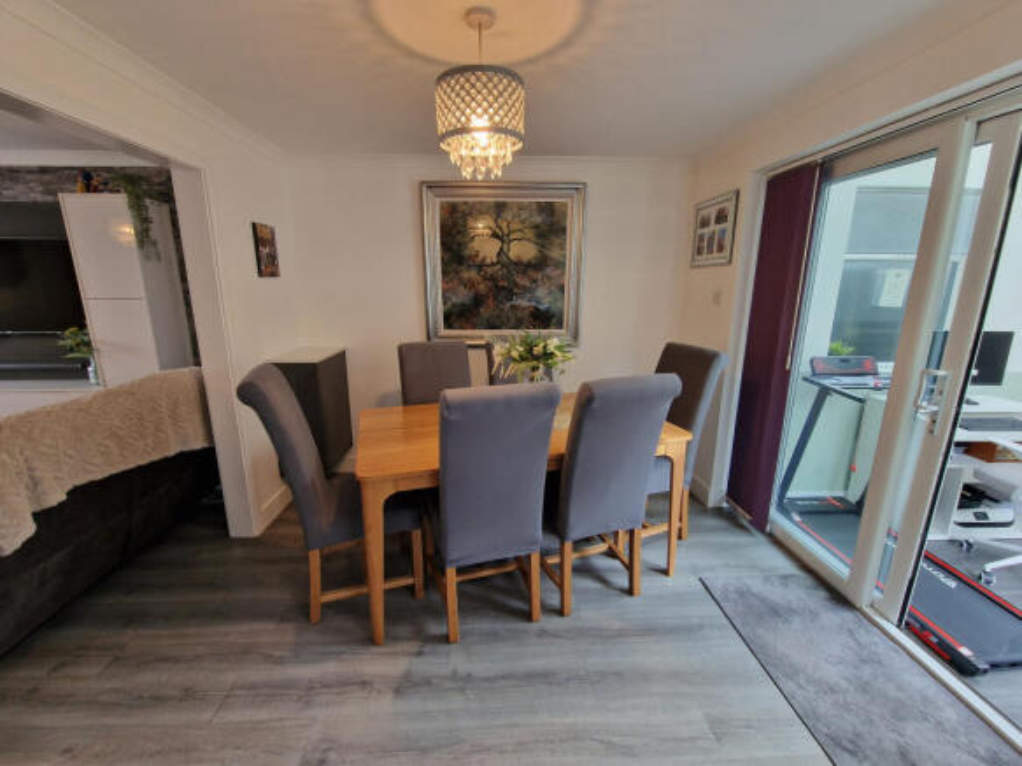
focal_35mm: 13
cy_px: 383
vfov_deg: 89.9
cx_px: 511
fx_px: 384
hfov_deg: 106.2
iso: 160
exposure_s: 1/50
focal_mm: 2.2
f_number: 2.2
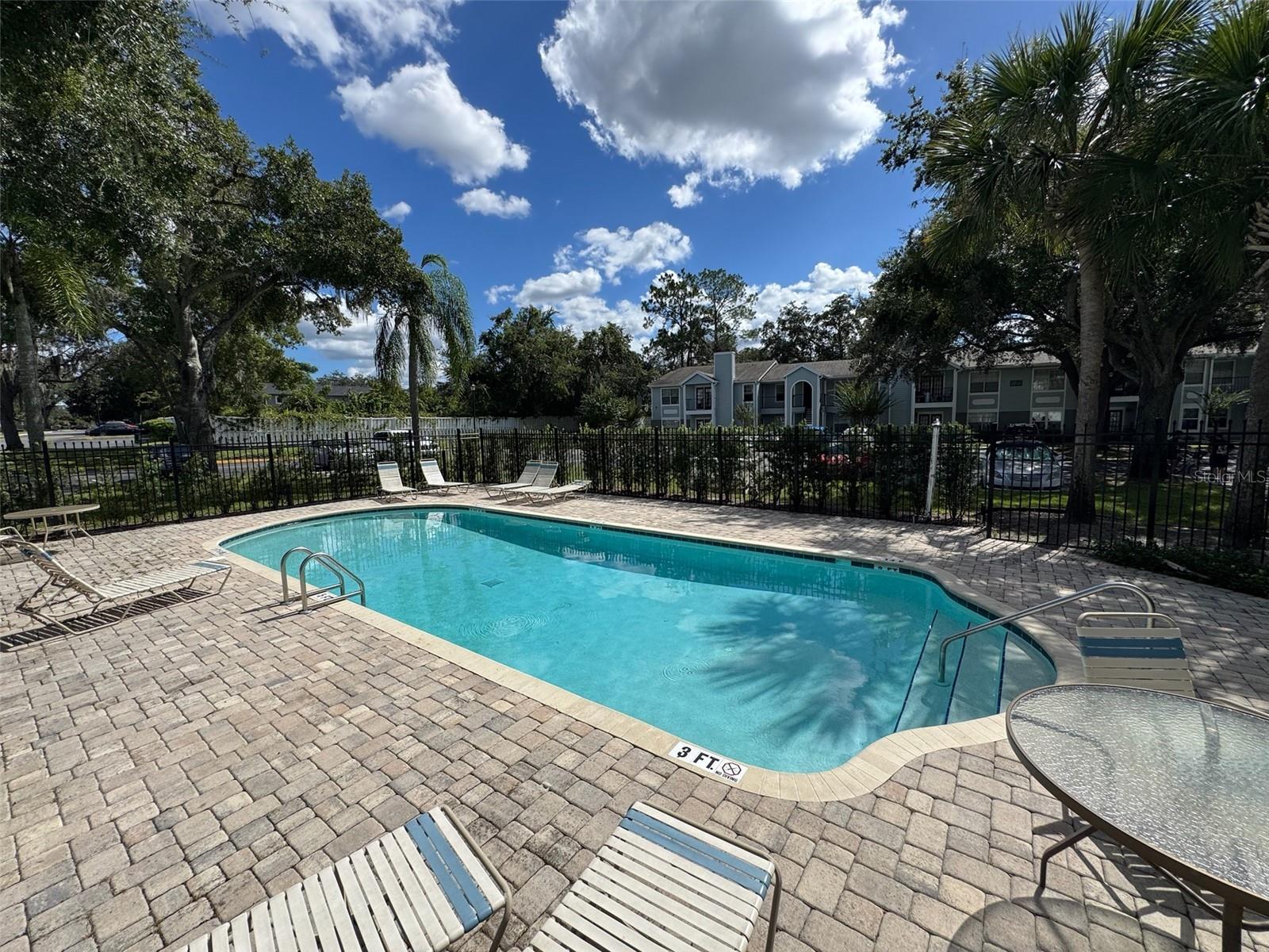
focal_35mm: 14
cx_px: 634
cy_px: 476
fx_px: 513
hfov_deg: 102.1
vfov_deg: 85.7
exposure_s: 1/2874
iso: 40
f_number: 2.2
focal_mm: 2.22
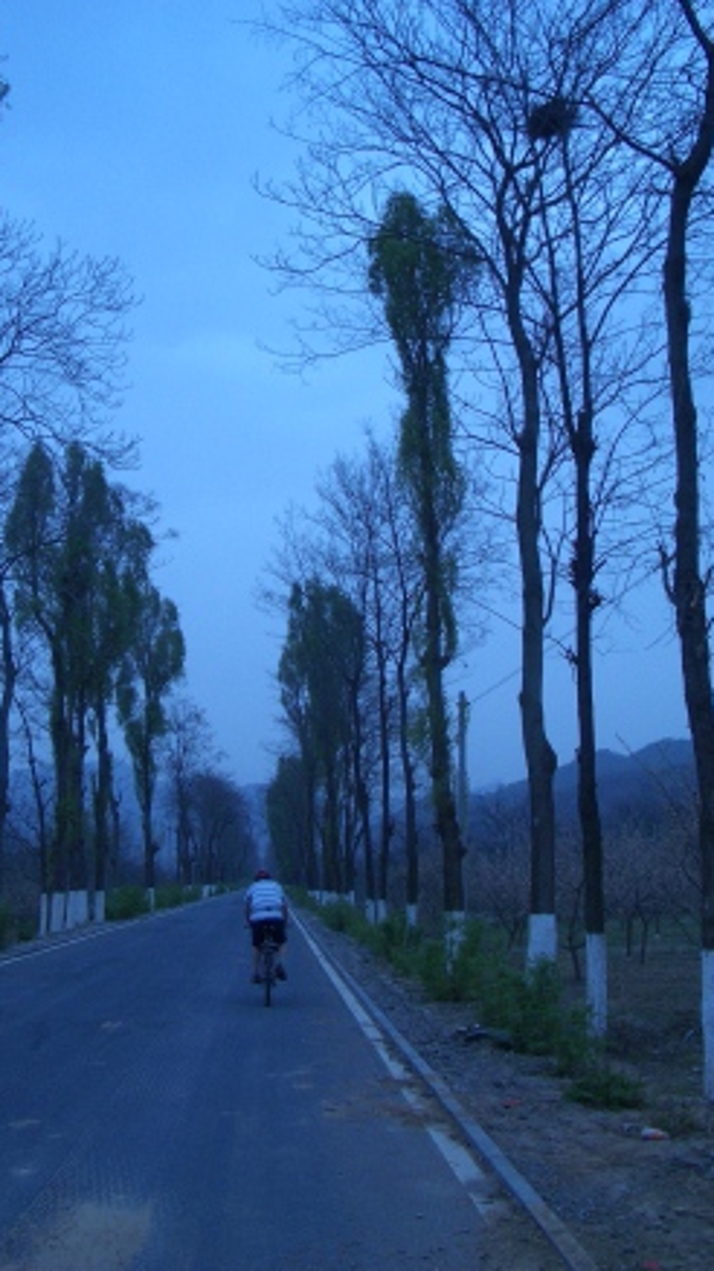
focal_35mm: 39
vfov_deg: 51.6
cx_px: 287
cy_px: 624
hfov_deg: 30.3
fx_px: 1314
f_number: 4.3
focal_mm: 5.8
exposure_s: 1/640
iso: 50
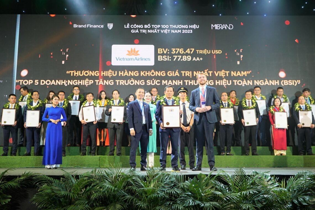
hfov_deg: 54.4
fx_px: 306
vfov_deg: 37.9
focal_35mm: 35
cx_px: 158
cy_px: 105
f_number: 5.6
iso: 1250
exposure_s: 1/100
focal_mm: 35
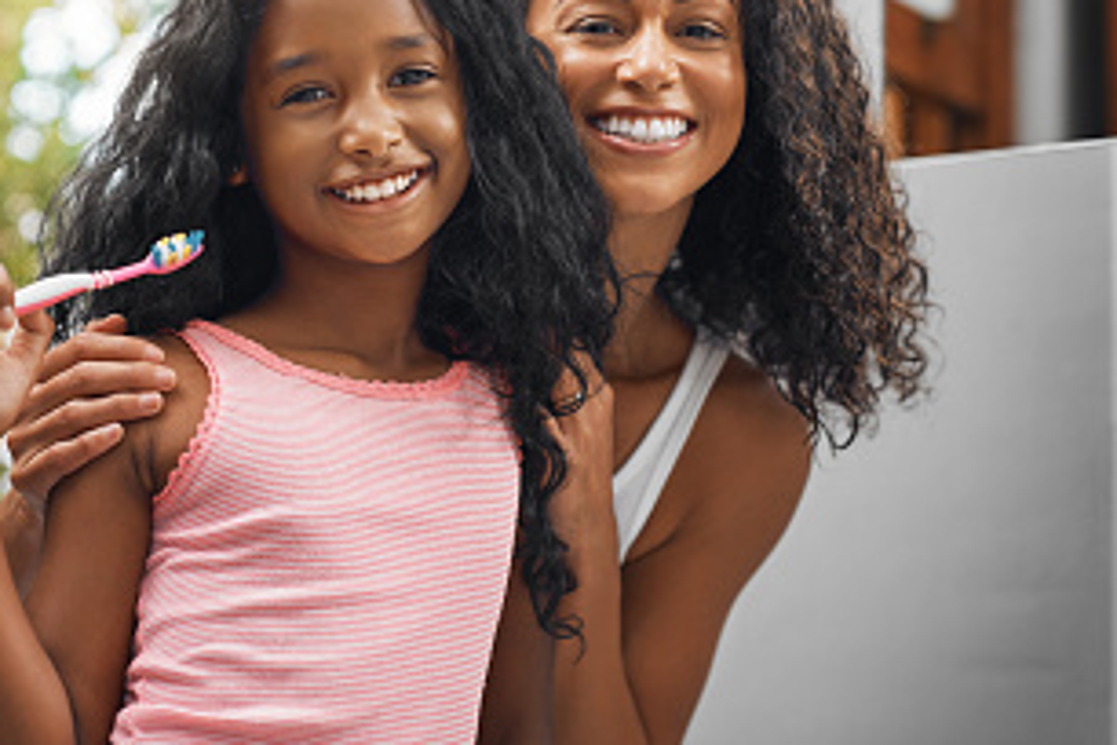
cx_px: 259
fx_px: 2575
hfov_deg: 24.2
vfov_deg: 16.4
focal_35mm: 83
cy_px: 323
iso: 250
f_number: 2
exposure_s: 1/400
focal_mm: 50
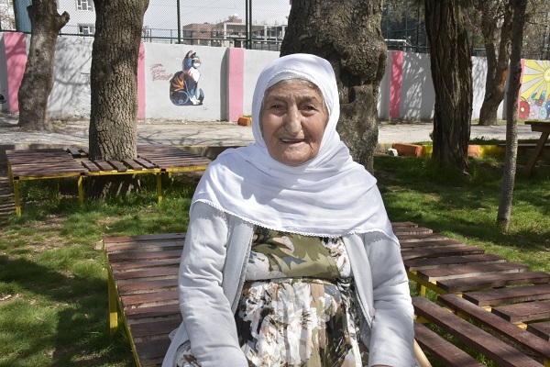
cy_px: 184
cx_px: 275
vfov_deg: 38.4
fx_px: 527
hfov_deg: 55.1
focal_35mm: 34
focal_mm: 23
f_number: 25
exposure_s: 1/250
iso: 1000
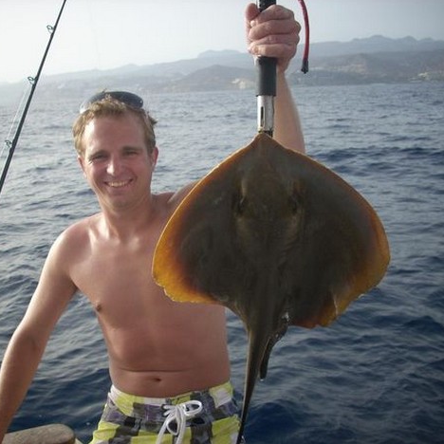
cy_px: 221
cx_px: 170
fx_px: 639
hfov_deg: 38.1
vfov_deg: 38.3
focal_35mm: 44
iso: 64
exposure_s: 1/479
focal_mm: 6.2
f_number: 2.8
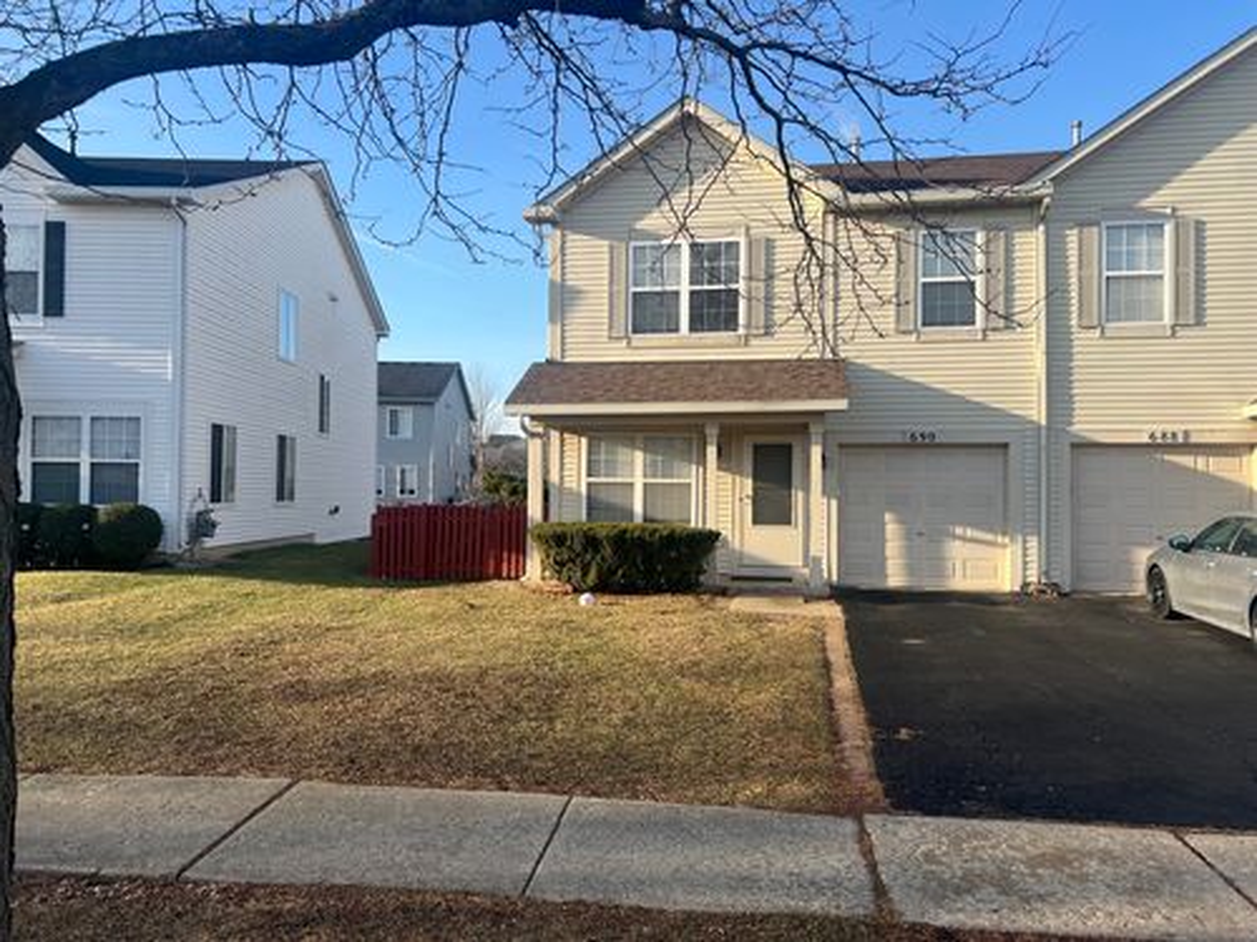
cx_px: 628
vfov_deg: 53.1
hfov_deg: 67.3
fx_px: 944
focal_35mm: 26
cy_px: 471
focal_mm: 5.7
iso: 50
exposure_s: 1/1901
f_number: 1.5
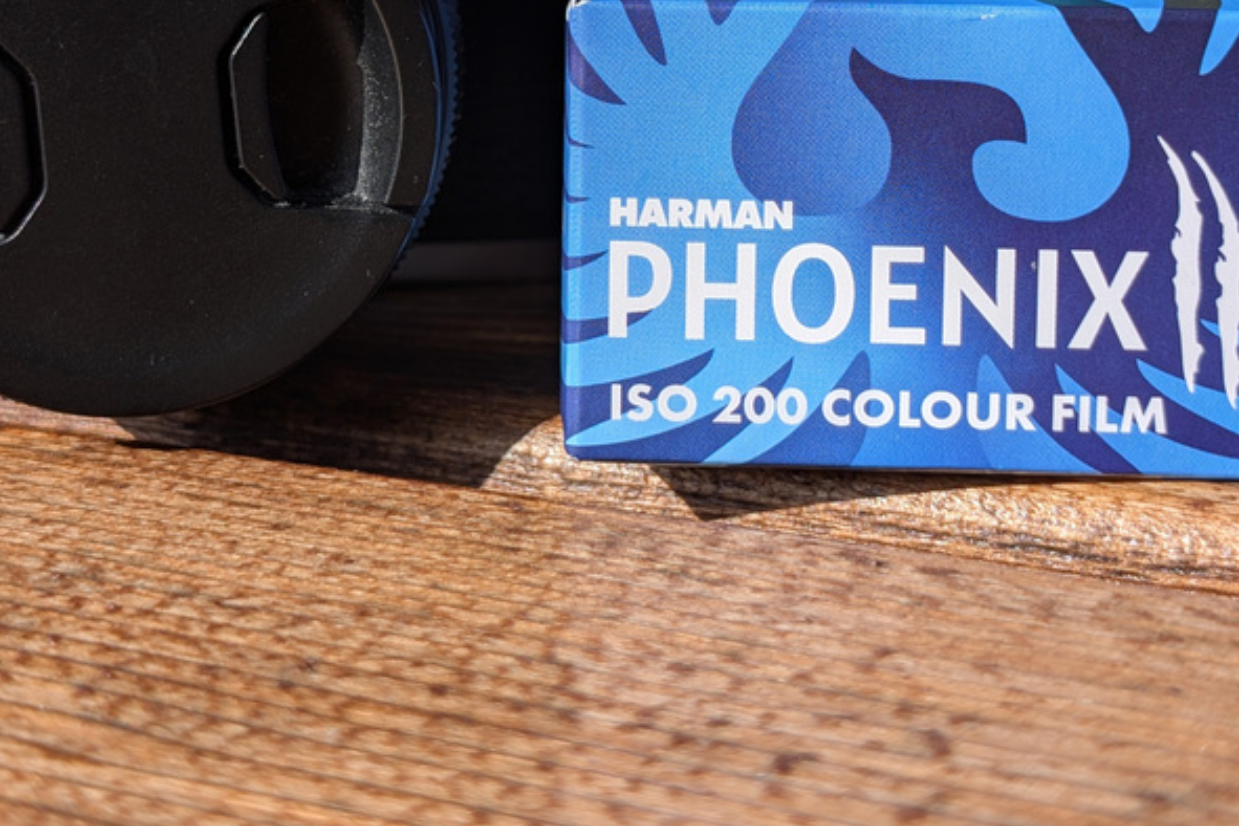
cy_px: 78
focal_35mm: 69
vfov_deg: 19.4
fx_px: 2375
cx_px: 623
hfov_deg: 29.2
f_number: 1.68
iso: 18
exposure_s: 1/1233
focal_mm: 6.9
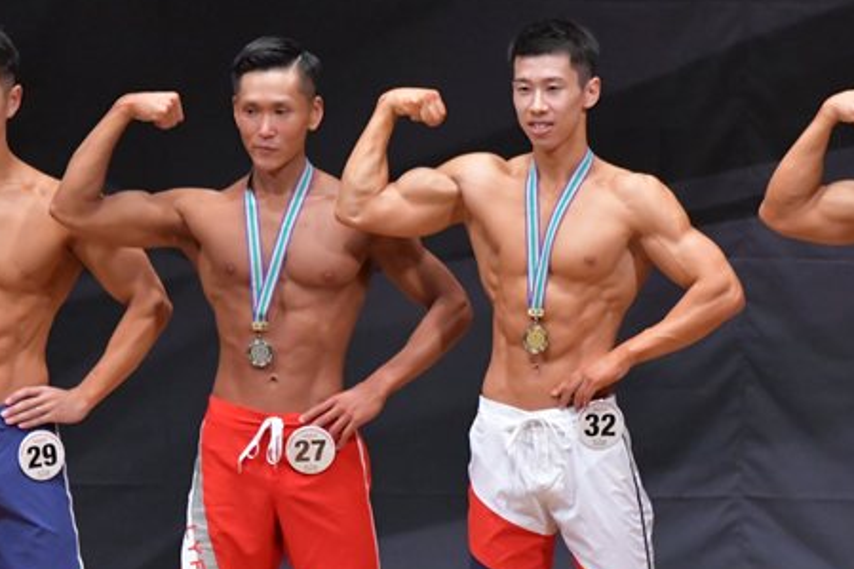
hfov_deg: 4.2
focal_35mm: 492
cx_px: 606
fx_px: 11666
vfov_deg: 2.8
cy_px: 478
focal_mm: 190
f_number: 5.6
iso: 6400
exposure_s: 1/400
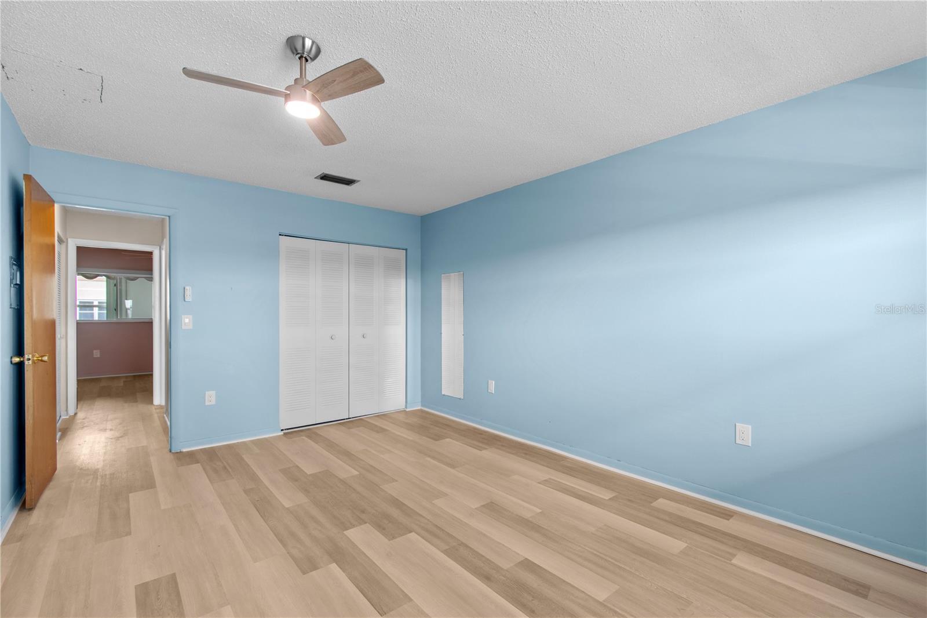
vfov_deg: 77.3
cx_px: 464
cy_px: 309
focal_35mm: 15
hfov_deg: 100.4
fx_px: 386
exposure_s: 1/1.67
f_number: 7.1
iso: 100
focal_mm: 10
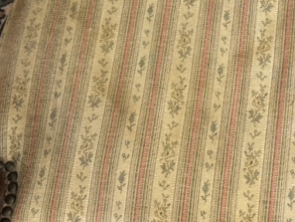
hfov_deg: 19.5
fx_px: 827
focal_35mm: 97
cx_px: 307
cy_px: -29
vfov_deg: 14.8
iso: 250
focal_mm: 6.76
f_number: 1.78
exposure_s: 1/50
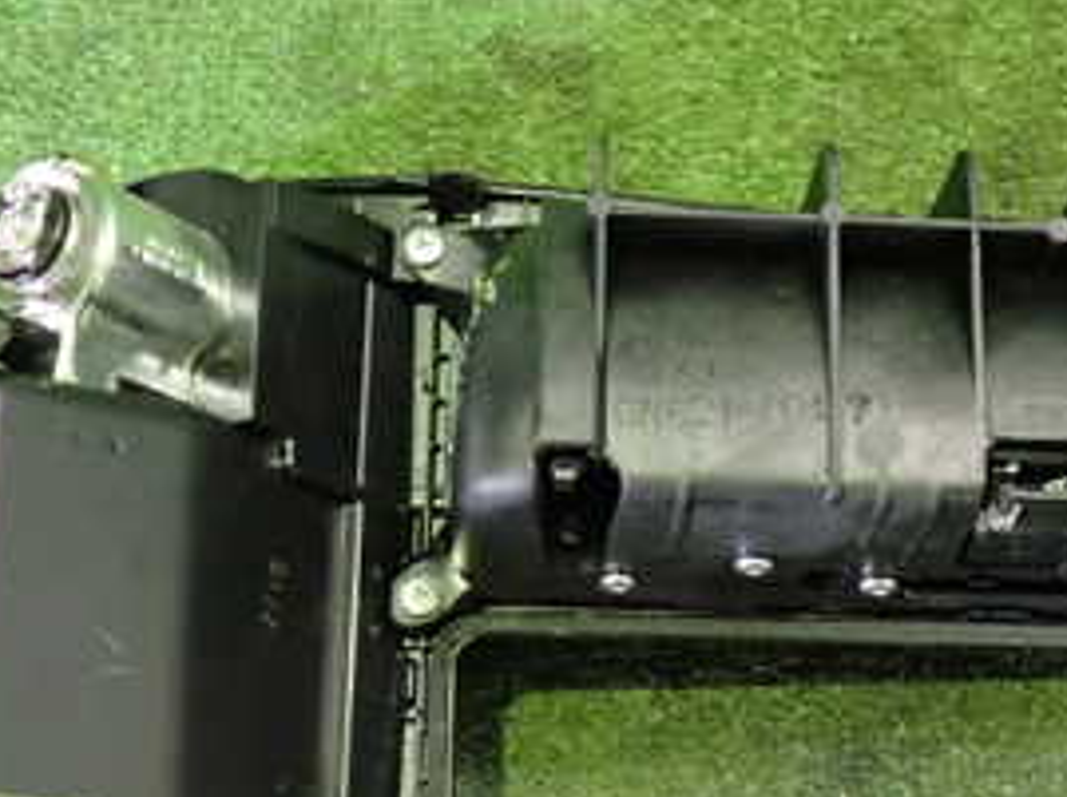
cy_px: 567
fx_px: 2062
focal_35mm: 67
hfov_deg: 28.8
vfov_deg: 21.7
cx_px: 698
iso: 800
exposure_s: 1/25
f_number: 2.3
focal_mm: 5.4
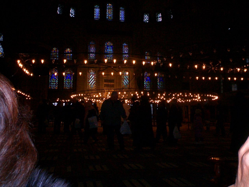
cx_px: 124
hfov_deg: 50.1
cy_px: 94
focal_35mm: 37
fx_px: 266
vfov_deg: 38.7
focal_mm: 5.6
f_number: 3.5
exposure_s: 1/40
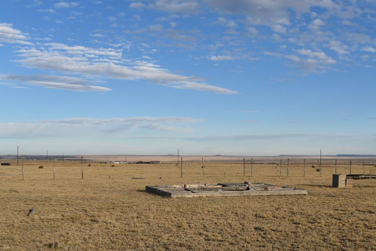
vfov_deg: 26.8
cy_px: 171
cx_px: 230
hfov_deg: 39.4
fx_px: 522
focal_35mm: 50
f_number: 8
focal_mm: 20
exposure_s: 1/250
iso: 100
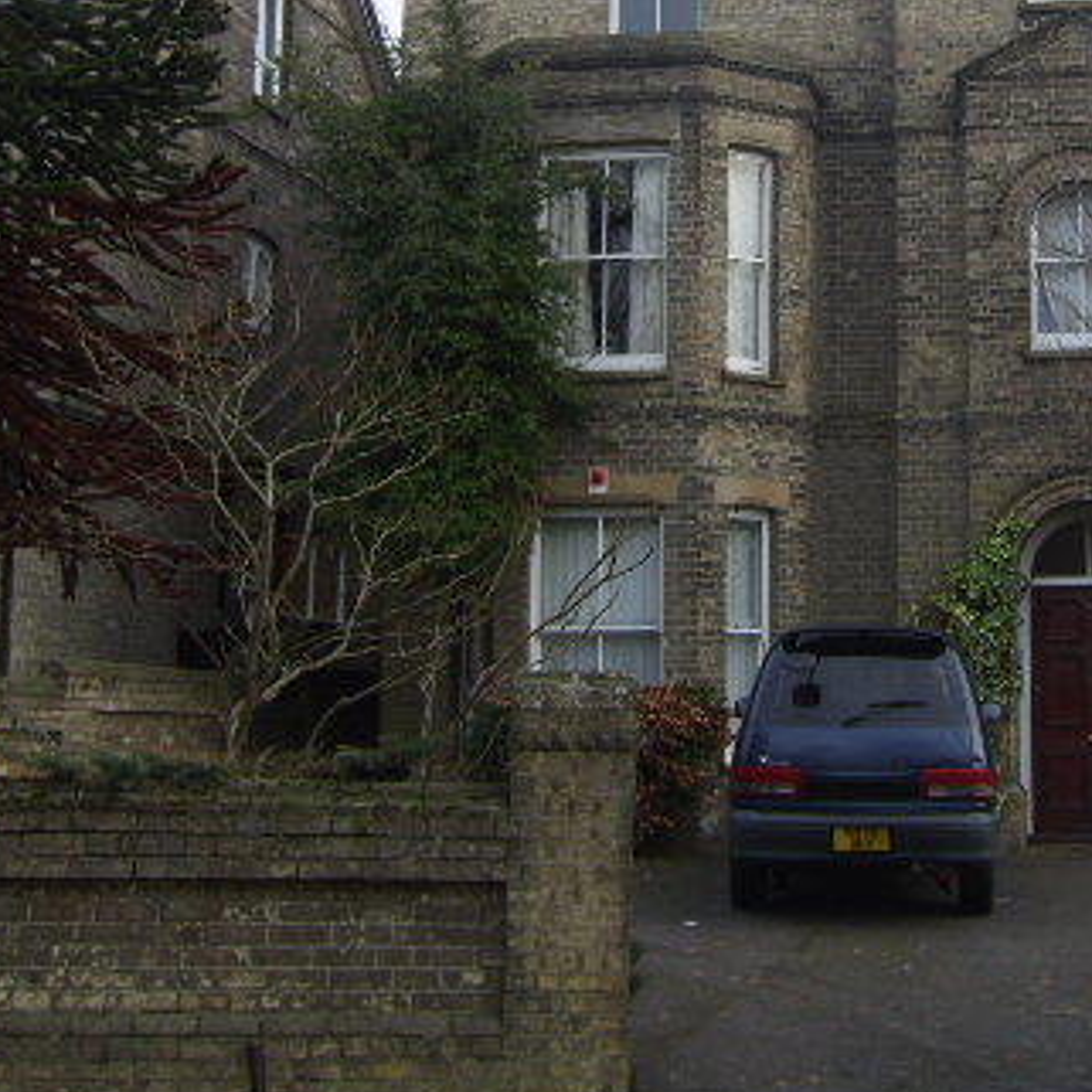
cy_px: 296
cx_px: 772
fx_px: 2391
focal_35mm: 67
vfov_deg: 25.5
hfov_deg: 25.5
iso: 50
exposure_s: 1/100
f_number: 5.7
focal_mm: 7.8
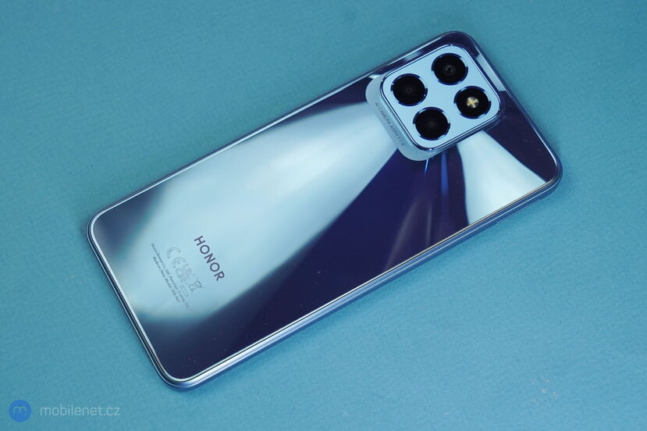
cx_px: 324
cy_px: 216
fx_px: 844
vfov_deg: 28.6
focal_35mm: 47
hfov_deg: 41.9
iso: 400
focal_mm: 47
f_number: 6.3
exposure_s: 1/125
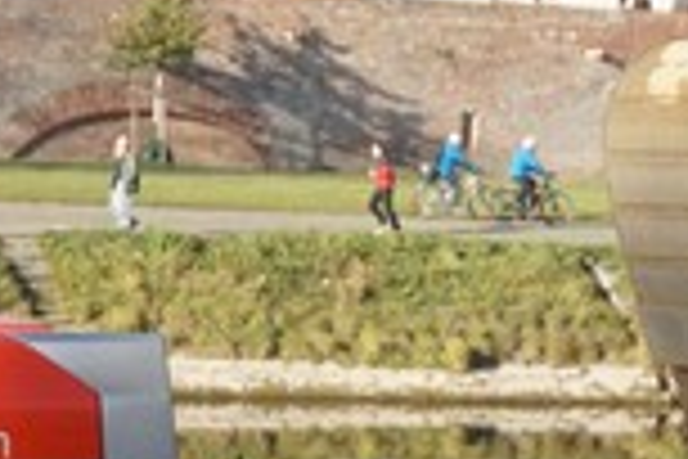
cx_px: 863
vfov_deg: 5.0
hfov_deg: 7.5
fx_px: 5229
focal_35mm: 274
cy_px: 497
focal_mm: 35
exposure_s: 1/500
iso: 160
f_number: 4.5
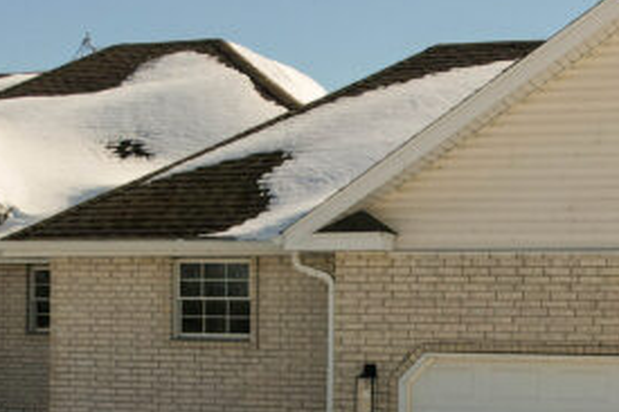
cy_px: 397
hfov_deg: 24.8
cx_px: 295
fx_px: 1409
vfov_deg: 16.3
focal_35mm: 82
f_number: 2.8
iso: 130
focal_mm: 8.38
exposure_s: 1/400
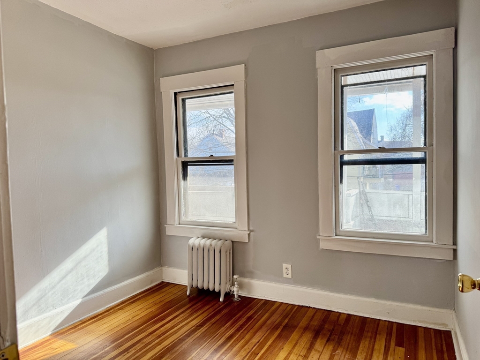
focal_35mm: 24
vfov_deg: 56.8
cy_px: 180
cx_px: 240
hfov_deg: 71.6
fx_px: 333
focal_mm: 6.76
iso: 80
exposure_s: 1/451
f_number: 1.78
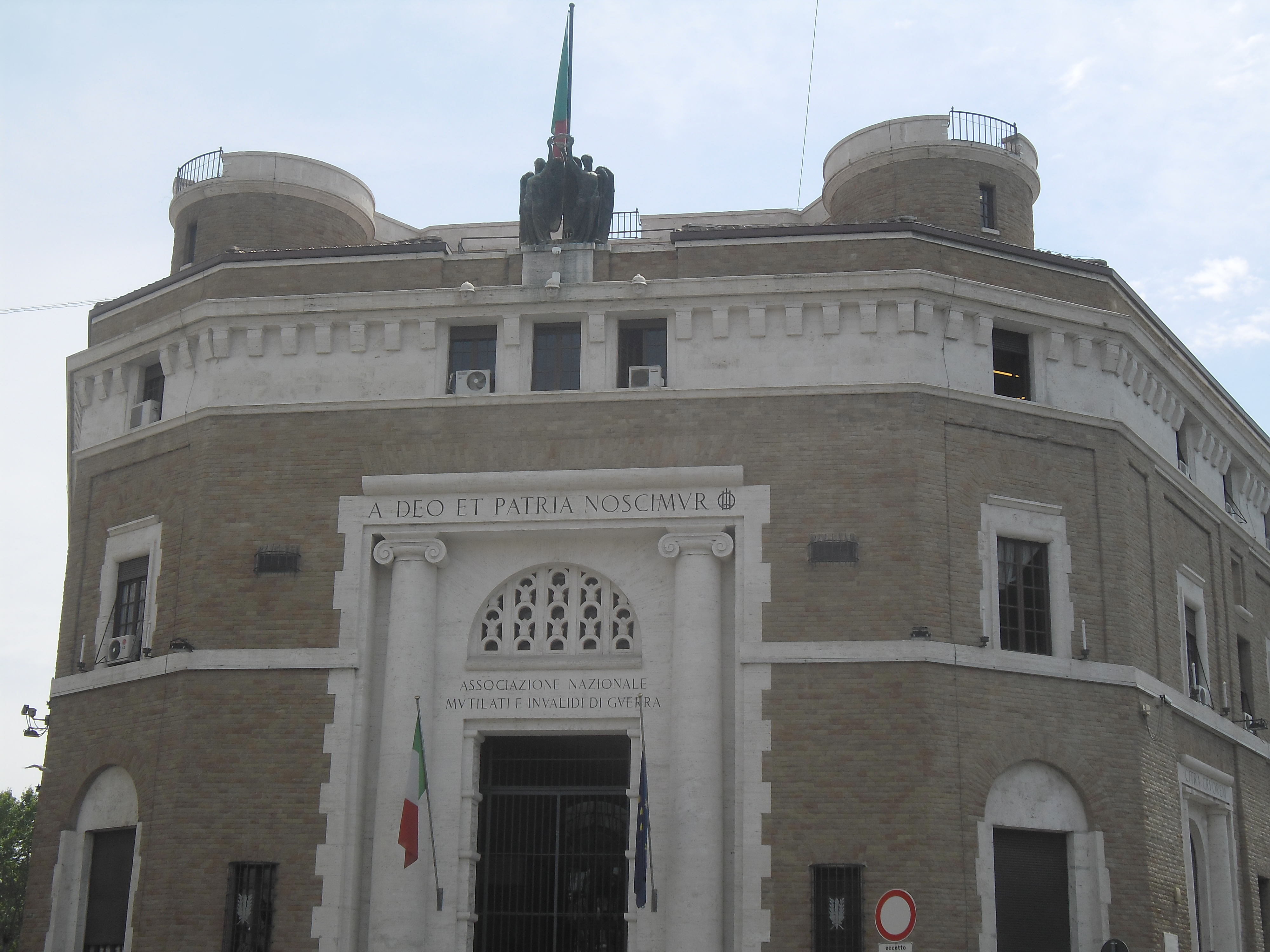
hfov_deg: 36.8
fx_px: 1908
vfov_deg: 28.0
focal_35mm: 52
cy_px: 476
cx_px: 635
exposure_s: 1/490
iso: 80
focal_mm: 9.3
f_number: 5
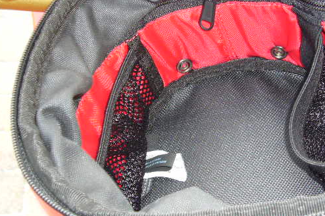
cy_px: 109
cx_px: 202
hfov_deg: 32.3
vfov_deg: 21.9
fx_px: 560
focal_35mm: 62
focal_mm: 5.4
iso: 100
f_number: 3
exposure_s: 1/30
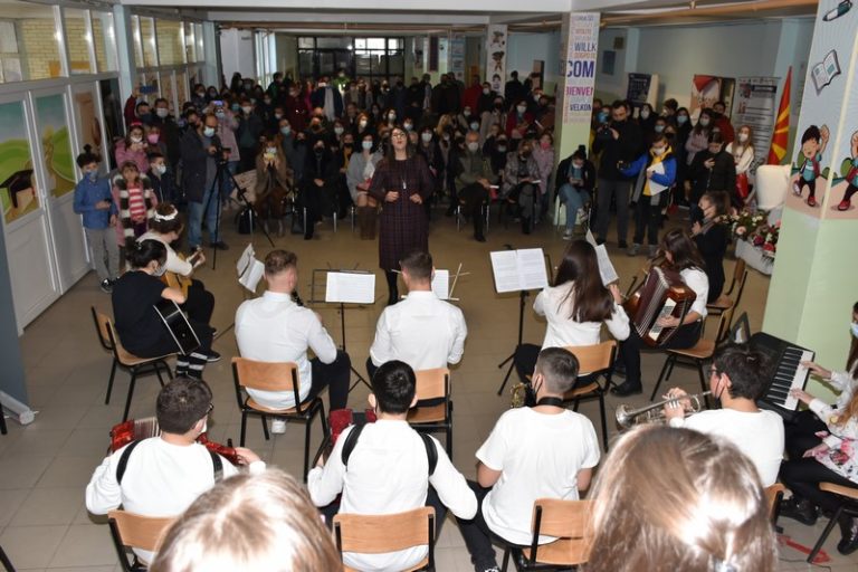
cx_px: 429
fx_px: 715
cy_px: 286
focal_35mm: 30
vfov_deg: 43.6
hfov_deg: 61.9
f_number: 5
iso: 500
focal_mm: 20
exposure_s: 1/100
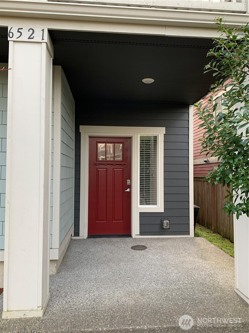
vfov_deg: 67.3
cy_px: 166
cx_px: 124
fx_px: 249
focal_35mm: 26
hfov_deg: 53.1
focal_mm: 4.25
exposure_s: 1/88
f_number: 1.8
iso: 100
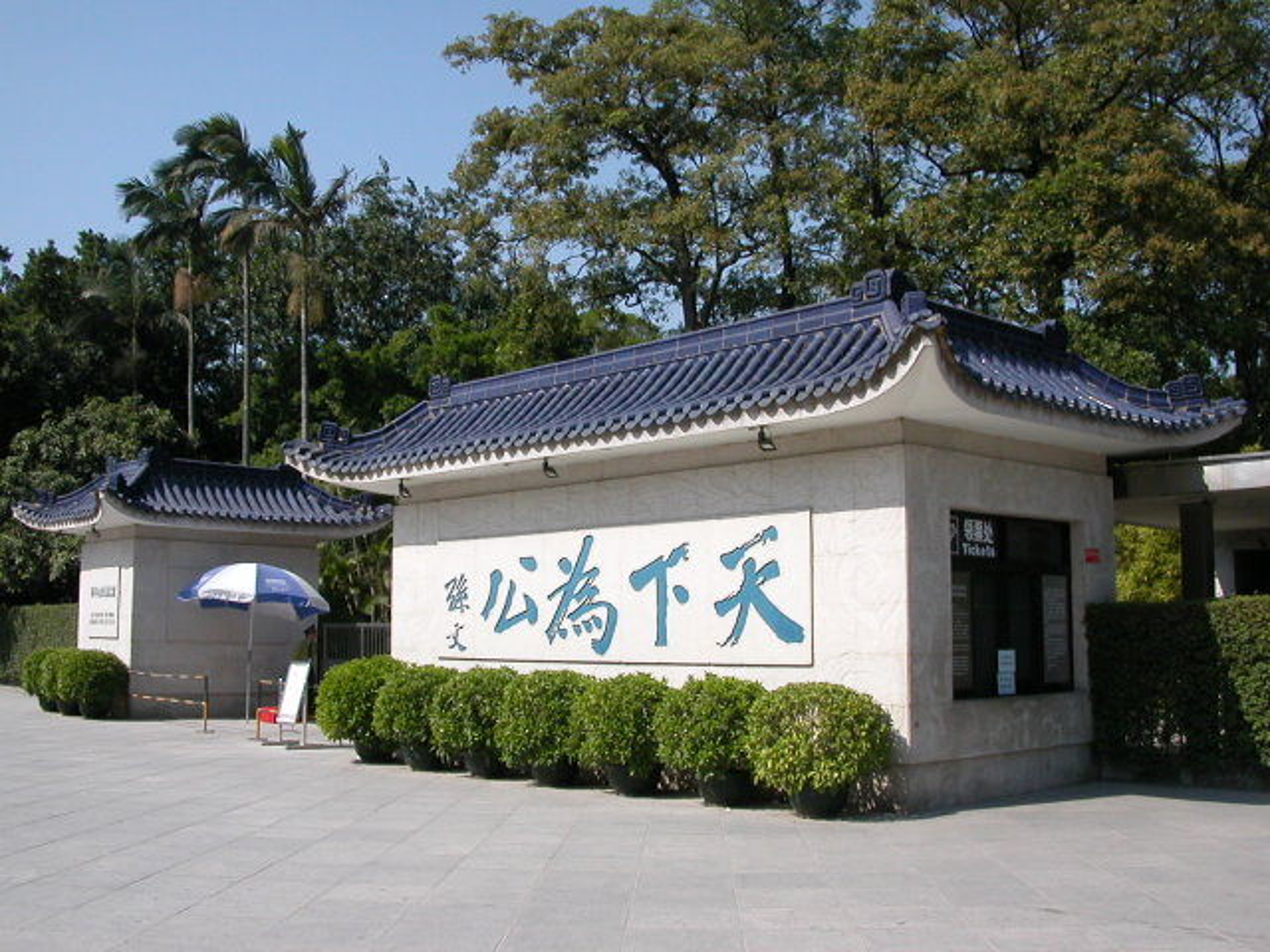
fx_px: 1357
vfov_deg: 38.7
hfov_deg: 50.1
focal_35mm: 37
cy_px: 476
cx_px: 635
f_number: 4.5
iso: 100
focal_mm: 5.6
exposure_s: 1/699
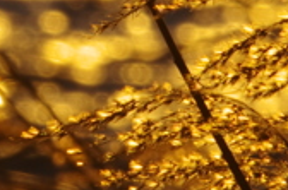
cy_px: -94
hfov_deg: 0.6
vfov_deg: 0.4
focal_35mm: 3649
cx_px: 57
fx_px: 29110
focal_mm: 400
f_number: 16
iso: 200
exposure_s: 1/200
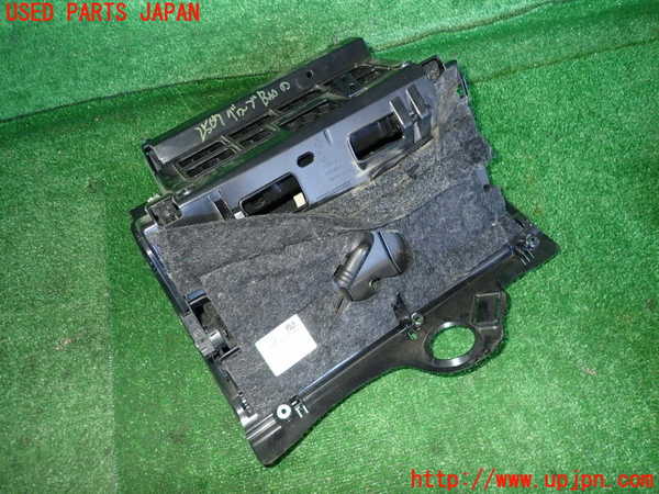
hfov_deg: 69.4
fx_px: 476
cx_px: 330
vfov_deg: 54.9
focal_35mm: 25
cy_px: 247
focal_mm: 4.5
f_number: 2
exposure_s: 1/60
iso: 160
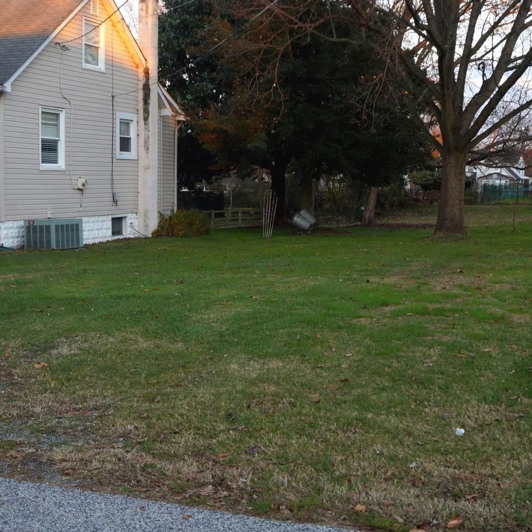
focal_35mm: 51
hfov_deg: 33.4
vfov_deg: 33.4
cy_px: 238
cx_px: 245
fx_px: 885
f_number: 4
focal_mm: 19
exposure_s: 1/160
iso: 200
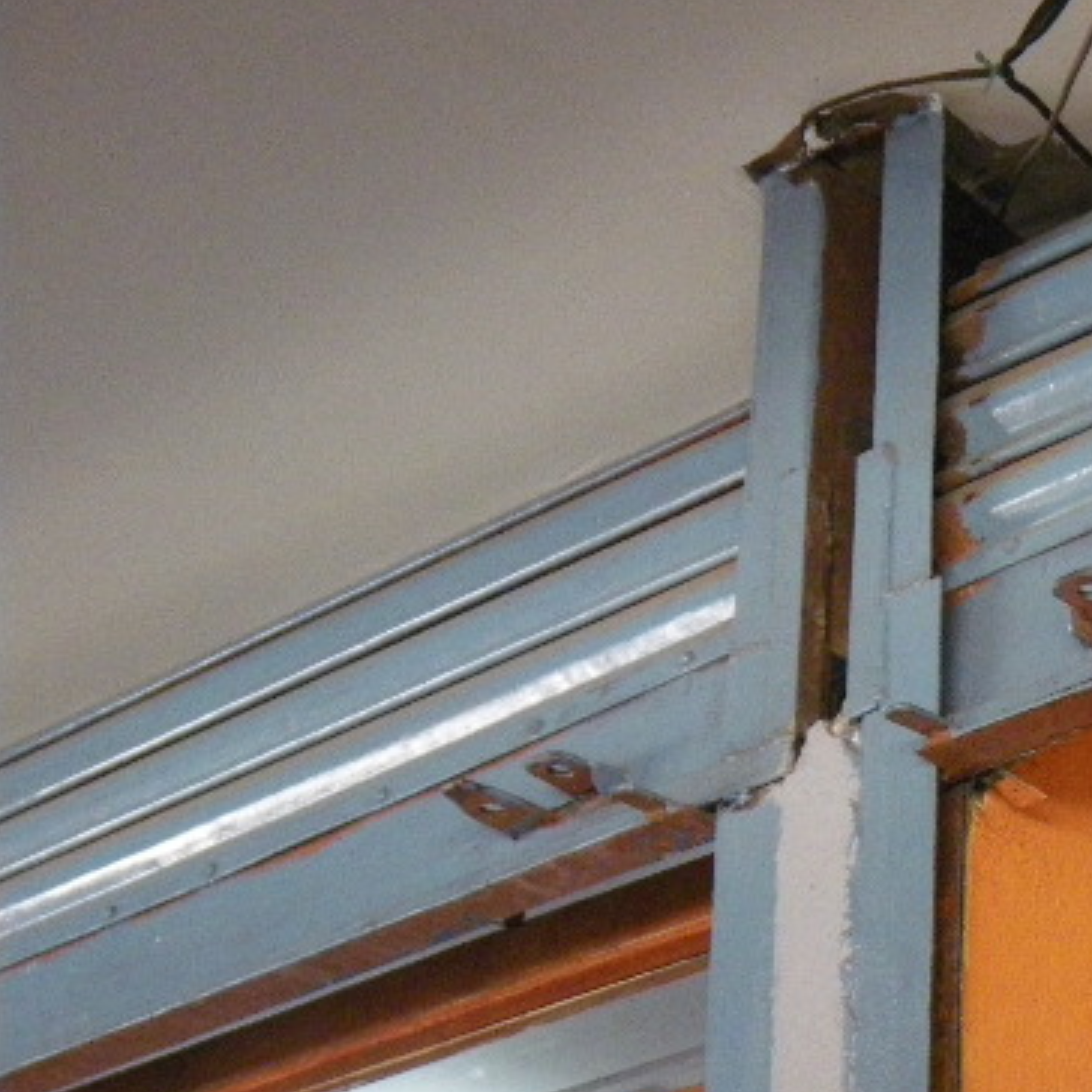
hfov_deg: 18.9
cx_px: 1276
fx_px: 3105
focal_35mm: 87
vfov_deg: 19.7
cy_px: 894
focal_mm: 7.5
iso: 500
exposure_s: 1/60
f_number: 4.2
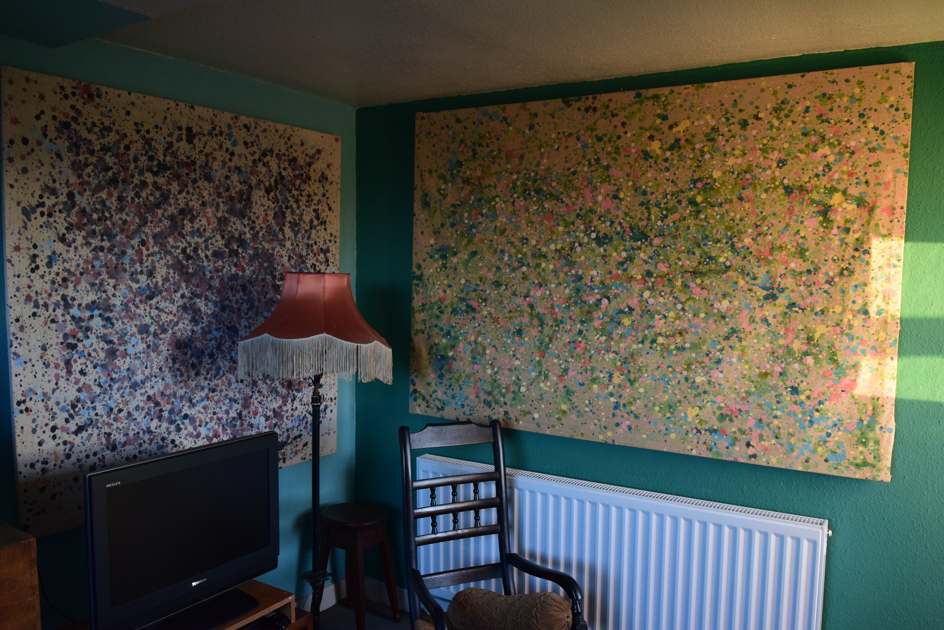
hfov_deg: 67.4
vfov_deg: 47.9
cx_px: 472
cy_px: 315
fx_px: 708
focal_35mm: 27
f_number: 5
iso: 1600
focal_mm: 18
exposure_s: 1/60
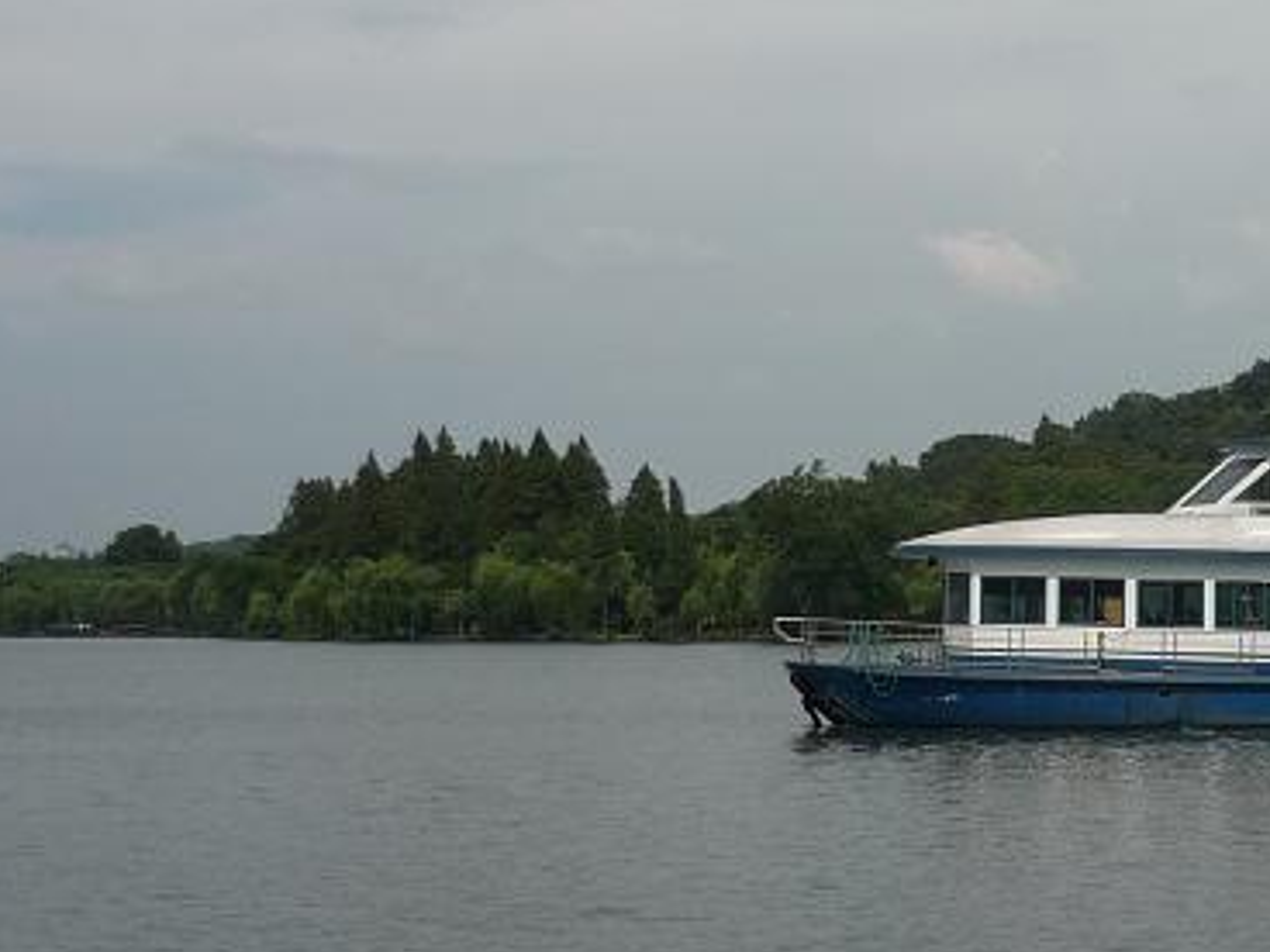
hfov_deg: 21.9
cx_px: 1046
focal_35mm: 88
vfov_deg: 16.8
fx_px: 3229
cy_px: 419
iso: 100
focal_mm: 5.5
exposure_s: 1/400
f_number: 8
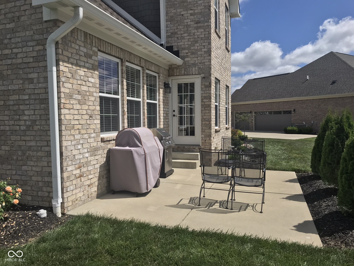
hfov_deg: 63.4
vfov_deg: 49.7
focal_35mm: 28
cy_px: 133
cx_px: 177
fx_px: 286
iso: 20
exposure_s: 1/4000
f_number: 1.8
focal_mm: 3.99
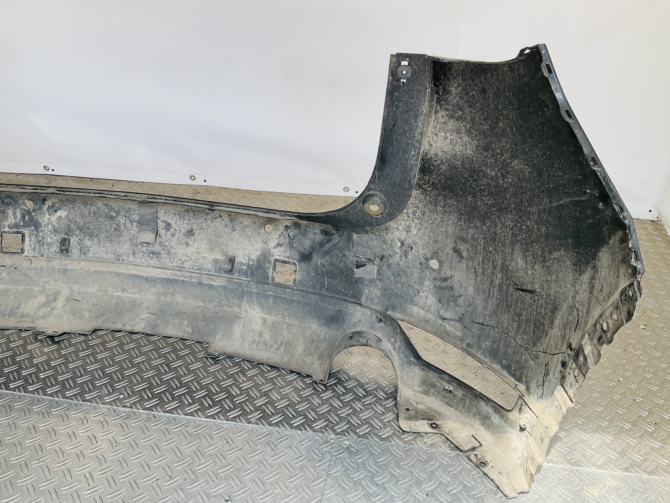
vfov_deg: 45.4
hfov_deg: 58.4
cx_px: 336
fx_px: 600
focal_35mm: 31
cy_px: 247
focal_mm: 3
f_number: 1.8
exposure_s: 1/133
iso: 16
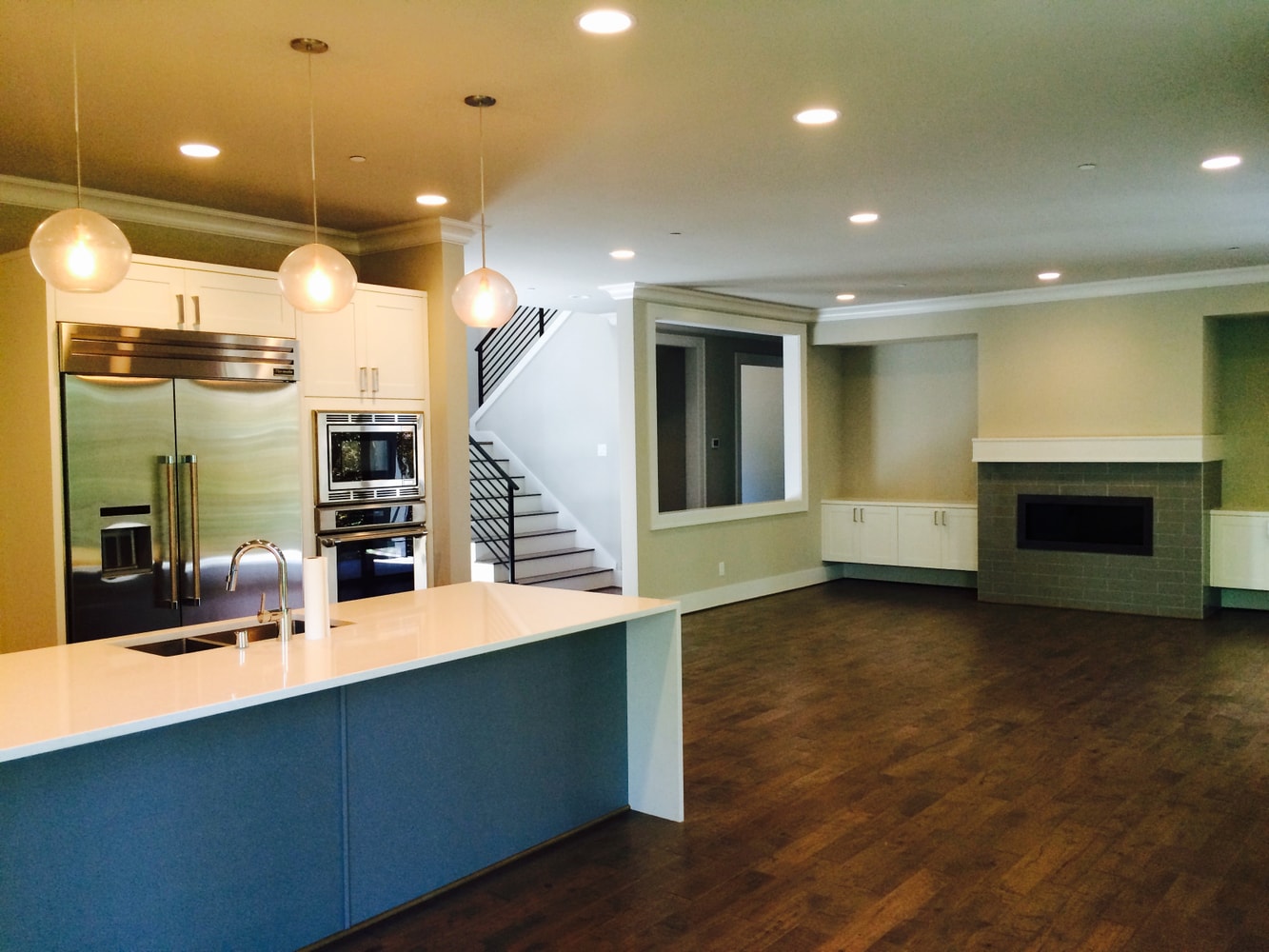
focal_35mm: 29
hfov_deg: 61.7
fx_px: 1063
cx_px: 634
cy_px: 476
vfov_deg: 48.2
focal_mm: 4.15
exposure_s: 1/30
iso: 64
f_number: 2.2
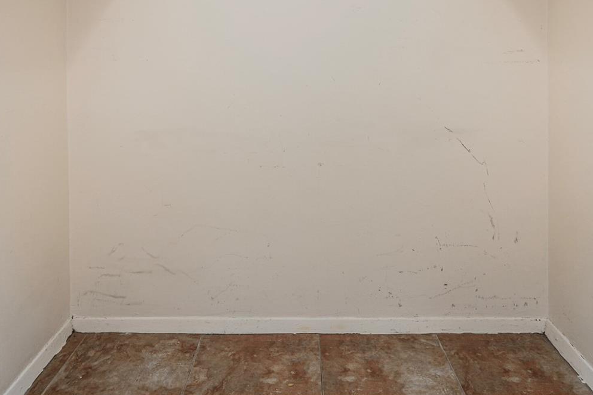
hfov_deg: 57.2
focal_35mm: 33
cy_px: 53
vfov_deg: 37.8
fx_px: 544
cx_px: 292
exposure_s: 1/40
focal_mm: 16
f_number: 4.5
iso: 100
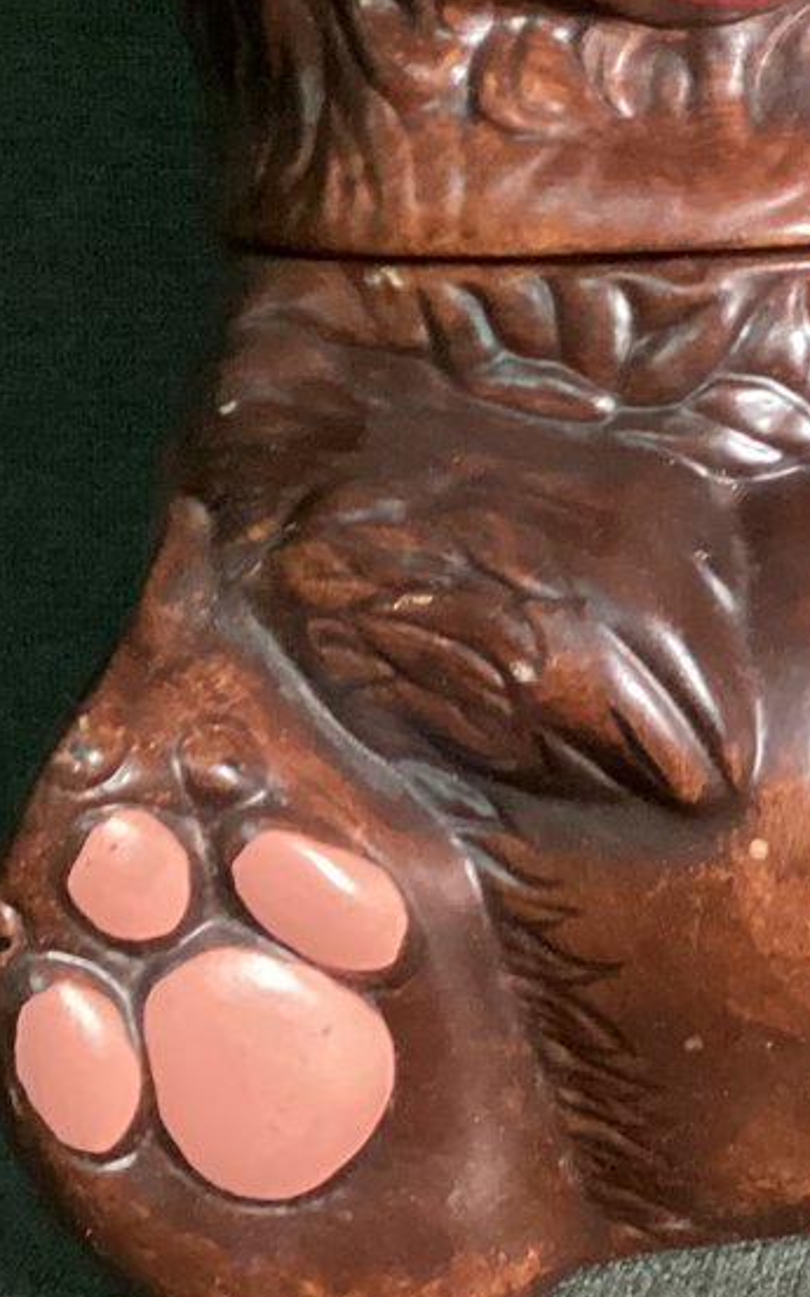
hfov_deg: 14.0
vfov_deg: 22.8
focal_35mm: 90
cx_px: 1041
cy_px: 295
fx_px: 3179
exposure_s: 1/30
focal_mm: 3.3
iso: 640
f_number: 2.4
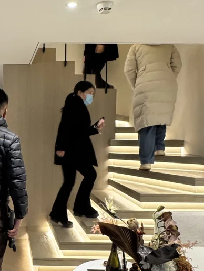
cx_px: 5
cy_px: 144
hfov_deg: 33.9
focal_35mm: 39
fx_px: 306
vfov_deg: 47.8
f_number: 2.2
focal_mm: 2.22
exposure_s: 1/50
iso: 250
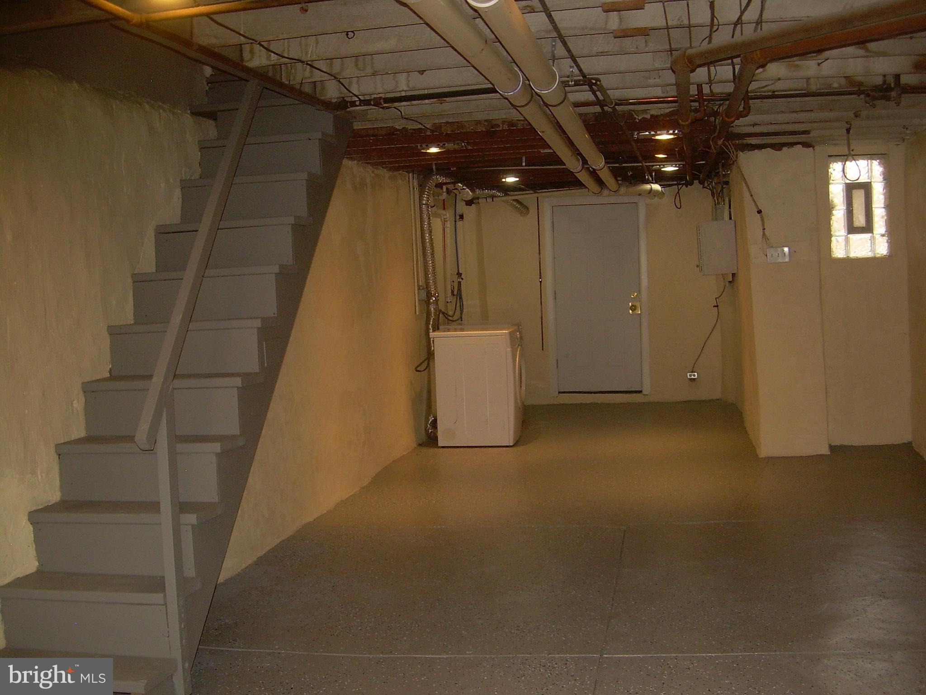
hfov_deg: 49.0
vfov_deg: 37.7
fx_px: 1017
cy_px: 348
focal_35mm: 38
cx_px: 463
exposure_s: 1/60
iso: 130
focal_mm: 6.3
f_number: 2.8
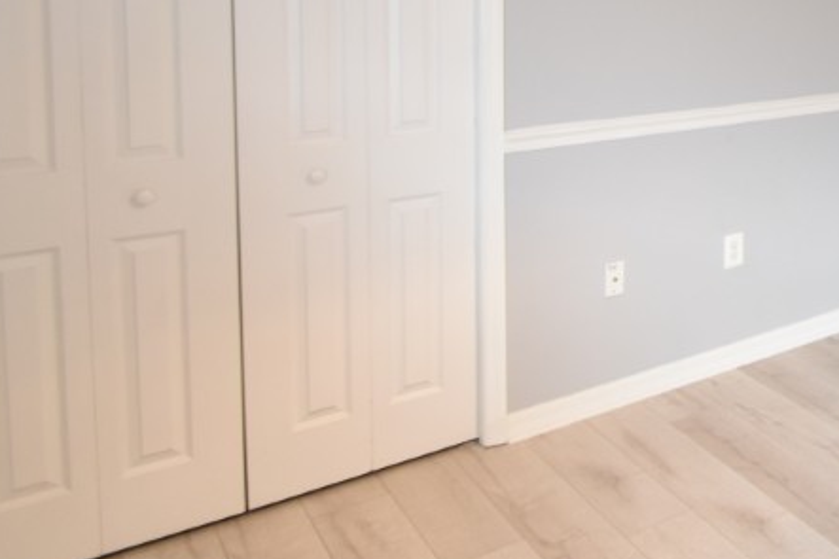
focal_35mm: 39
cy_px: 11
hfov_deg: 39.3
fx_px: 909
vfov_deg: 31.8
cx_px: 949
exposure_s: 1/20
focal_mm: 10
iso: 800
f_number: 3.5
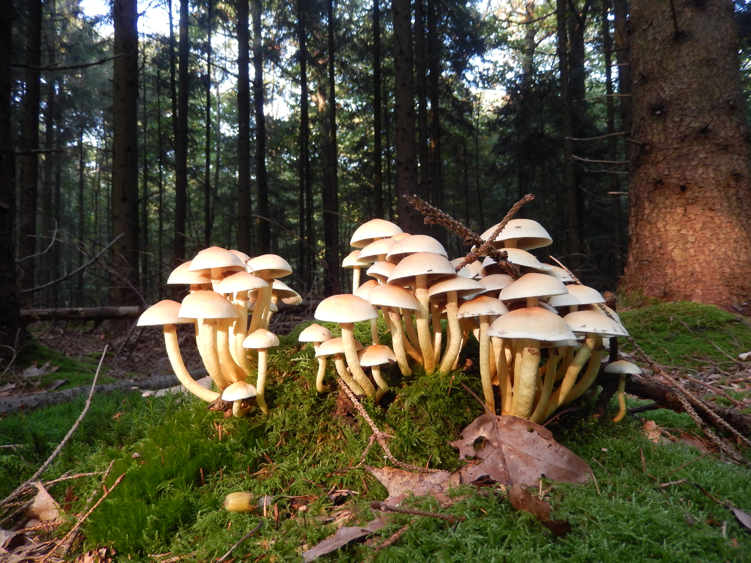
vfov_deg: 54.9
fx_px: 542
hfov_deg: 69.4
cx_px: 376
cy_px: 282
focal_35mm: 25
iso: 200
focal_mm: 4.5
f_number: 3.4
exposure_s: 1/30
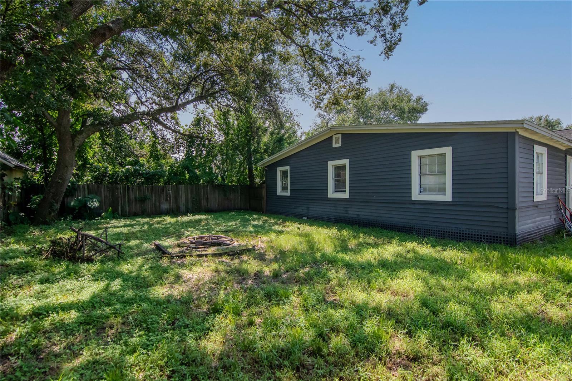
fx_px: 262
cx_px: 286
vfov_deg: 72.0
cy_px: 190
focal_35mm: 16
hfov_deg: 95.0
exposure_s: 1/800
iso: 1250
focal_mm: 11
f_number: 7.1
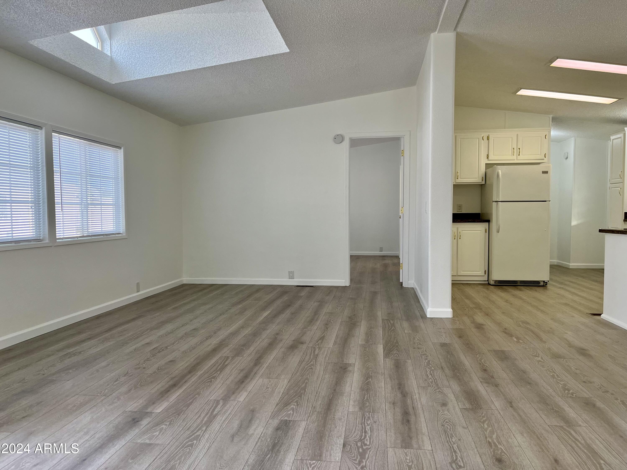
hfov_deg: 67.3
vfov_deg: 53.1
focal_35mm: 26
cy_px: 235
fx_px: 471
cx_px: 314
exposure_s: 1/120
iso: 80
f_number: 1.6
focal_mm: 5.1
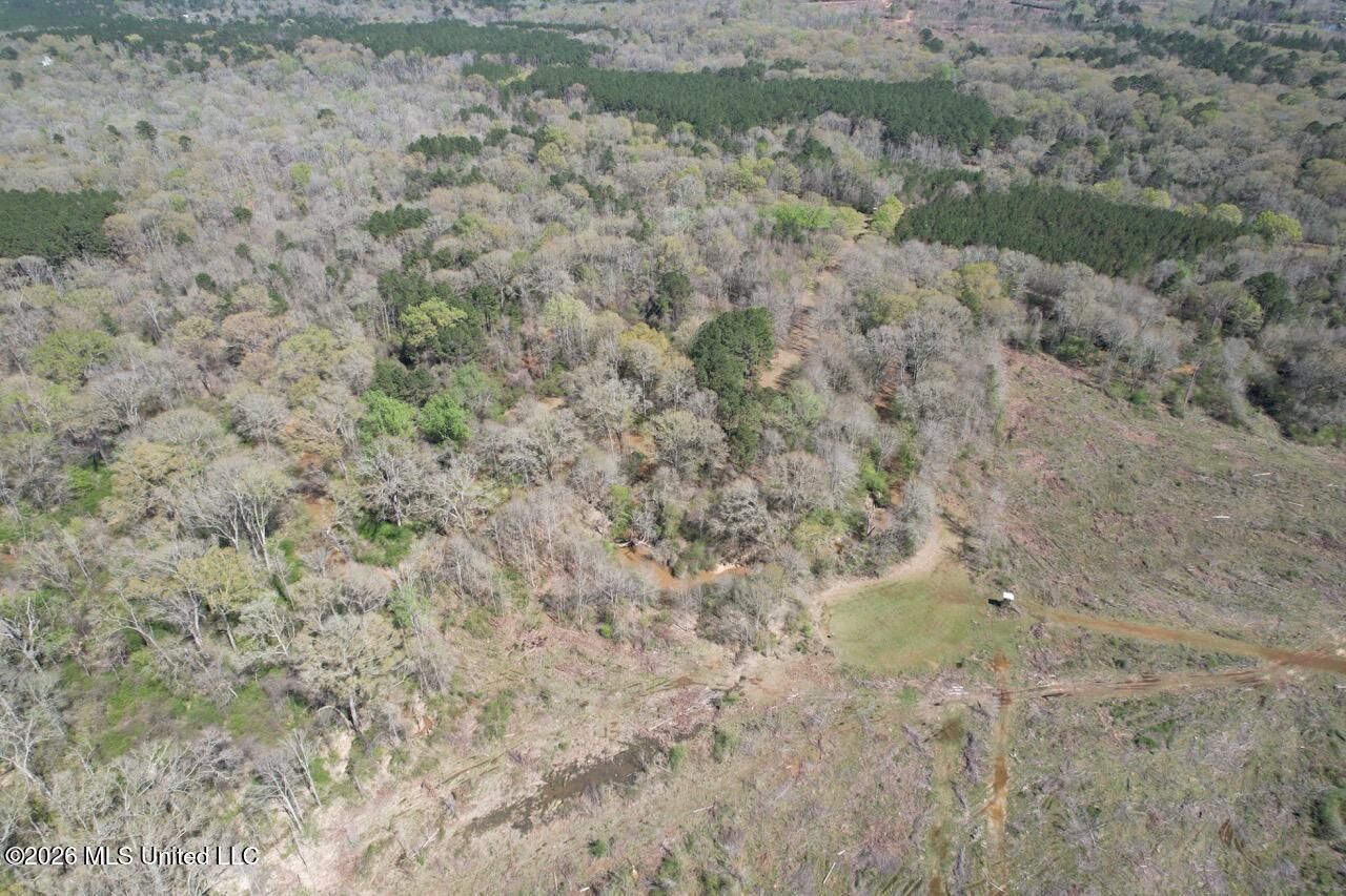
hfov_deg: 78.6
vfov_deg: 57.2
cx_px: 673
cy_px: 448
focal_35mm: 22
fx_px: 822
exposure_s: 1/1000
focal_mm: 8.38
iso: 100
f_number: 2.8
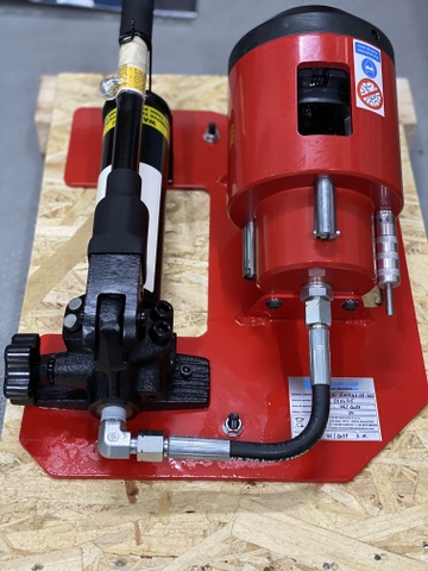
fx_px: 857
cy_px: 286
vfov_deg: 36.8
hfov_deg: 28.0
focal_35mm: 52
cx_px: 214
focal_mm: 6
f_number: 2
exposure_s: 1/33
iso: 320
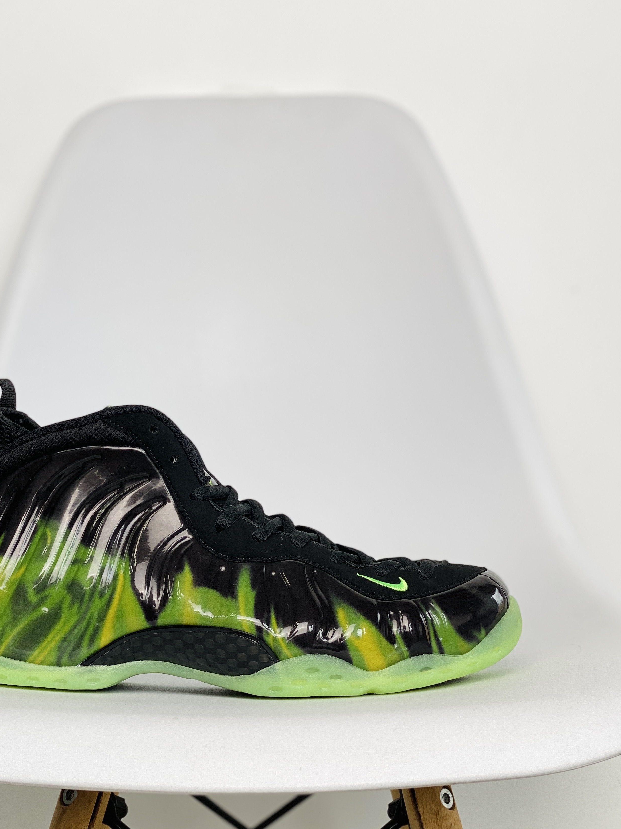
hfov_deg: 22.9
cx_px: 247
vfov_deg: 30.2
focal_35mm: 64
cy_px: 453
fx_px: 1531
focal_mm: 6
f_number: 2
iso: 32
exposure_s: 1/100
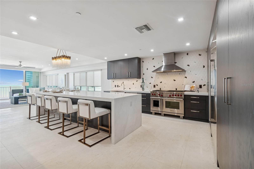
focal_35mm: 15
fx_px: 106
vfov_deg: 77.3
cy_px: 84
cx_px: 127
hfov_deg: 100.4
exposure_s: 1/8
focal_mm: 10
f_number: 7.1
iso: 100
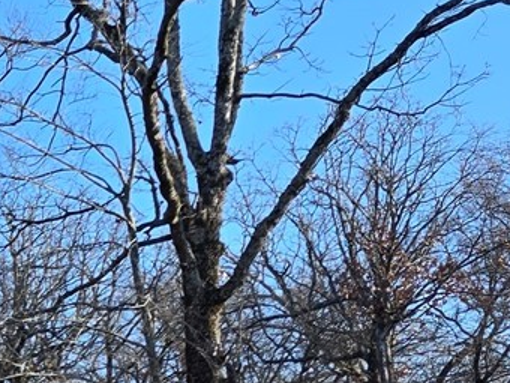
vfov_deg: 11.0
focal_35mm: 130
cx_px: -770
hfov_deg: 11.9
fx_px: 1915
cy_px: 581
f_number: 1.7
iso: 12
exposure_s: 1/338
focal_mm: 6.3
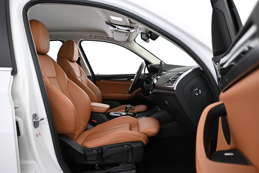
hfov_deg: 63.2
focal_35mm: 29
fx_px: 210
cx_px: 130
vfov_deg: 44.6
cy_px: 86
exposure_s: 1/40
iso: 1600
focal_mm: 19.5
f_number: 3.8
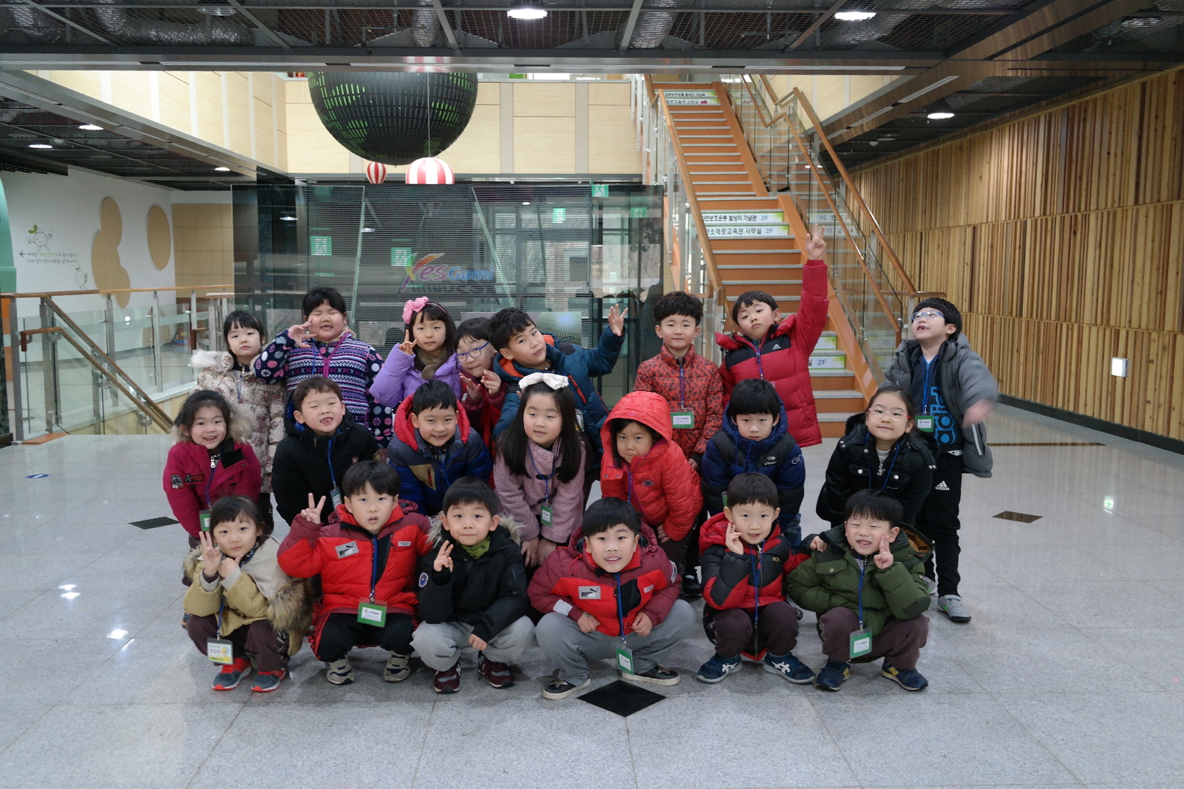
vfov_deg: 43.6
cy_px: 394
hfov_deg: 61.9
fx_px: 987
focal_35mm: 30
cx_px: 592
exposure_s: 1/40
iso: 800
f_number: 3.5
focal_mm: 20
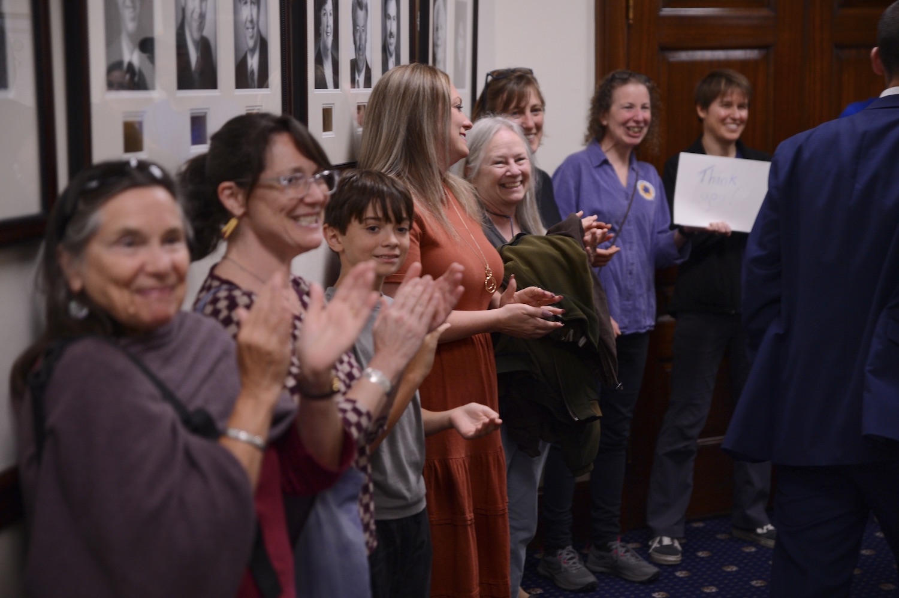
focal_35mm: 70
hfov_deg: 28.9
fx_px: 1747
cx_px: 450
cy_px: 299
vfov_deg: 19.4
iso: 1600
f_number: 2.8
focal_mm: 70
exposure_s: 1/320
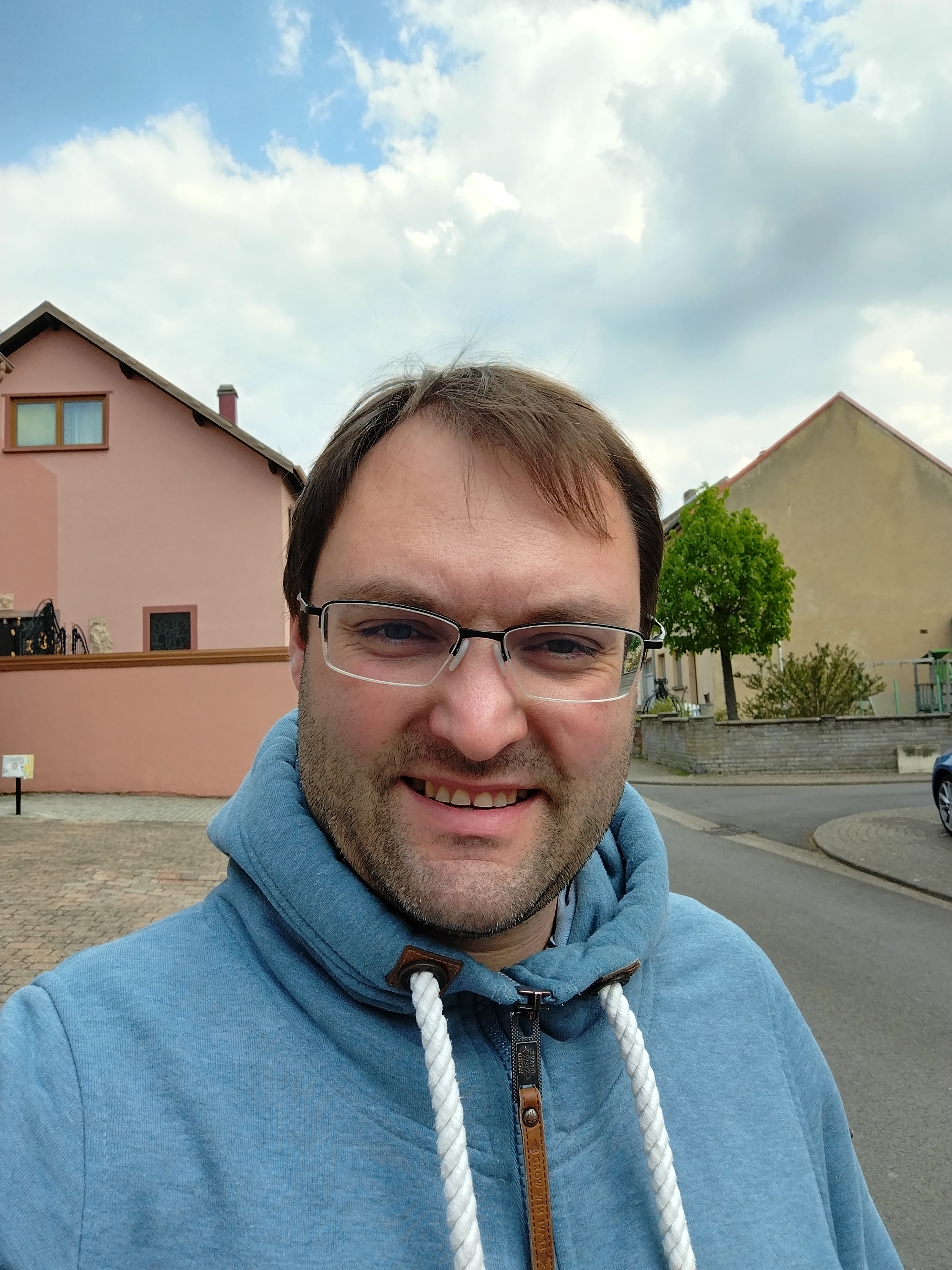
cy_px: 635
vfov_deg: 71.6
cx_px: 476
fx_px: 880
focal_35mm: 24
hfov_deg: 56.8
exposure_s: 1/402
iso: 100
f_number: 2.45
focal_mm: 3.25
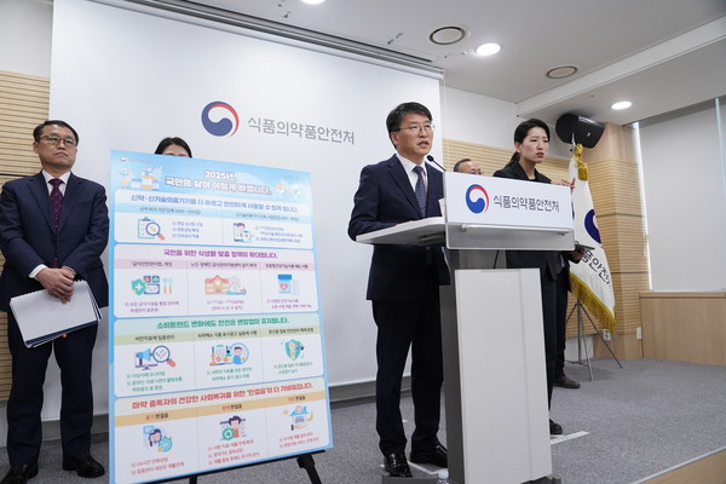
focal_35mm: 24
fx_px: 484
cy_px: 242
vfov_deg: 53.1
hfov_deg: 73.7
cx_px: 363
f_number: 3.5
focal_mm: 24
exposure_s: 1/500
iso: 1250
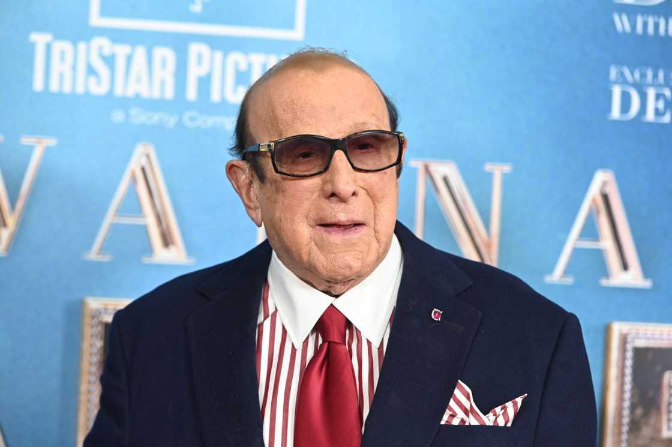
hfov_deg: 14.2
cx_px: 336
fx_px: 2705
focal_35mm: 145
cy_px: 224
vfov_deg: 9.4
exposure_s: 1/125
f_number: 4.5
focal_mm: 145
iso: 800
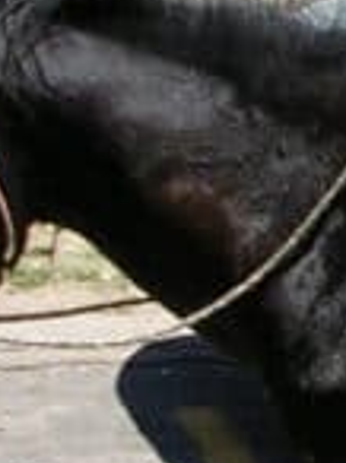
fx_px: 3569
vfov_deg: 7.4
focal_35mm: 267
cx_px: 771
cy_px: 254
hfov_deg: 5.4
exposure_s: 1/240
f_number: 5.6
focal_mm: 5.8
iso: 50
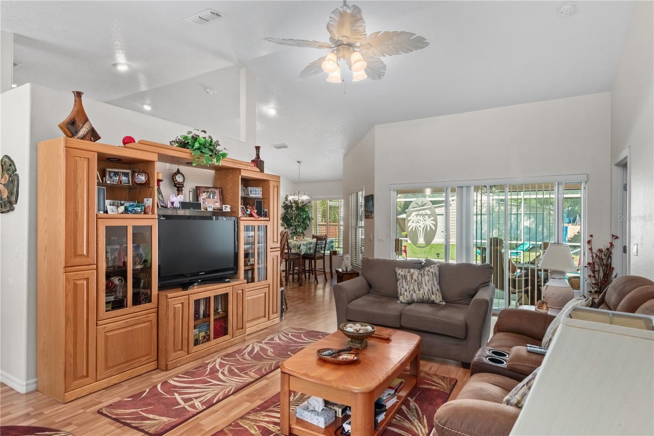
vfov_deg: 63.2
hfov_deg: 85.4
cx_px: 327
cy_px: 218
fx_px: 354
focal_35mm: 20
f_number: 9
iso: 250
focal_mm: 13
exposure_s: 1/1.67
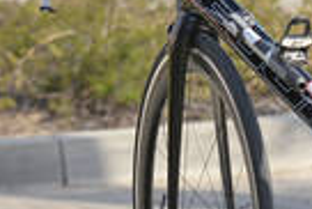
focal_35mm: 574
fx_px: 4980
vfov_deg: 2.4
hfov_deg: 3.6
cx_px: -2
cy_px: -256
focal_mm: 122
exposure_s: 1/2000
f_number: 4
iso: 200
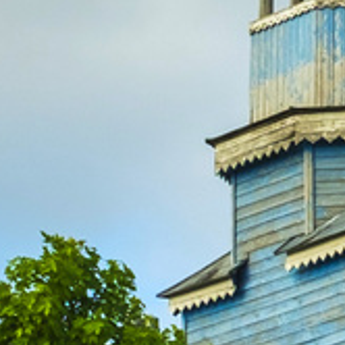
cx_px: 991
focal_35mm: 594
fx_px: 6698
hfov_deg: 2.9
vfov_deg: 3.0
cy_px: 165
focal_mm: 55
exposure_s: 1/250
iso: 200
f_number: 8
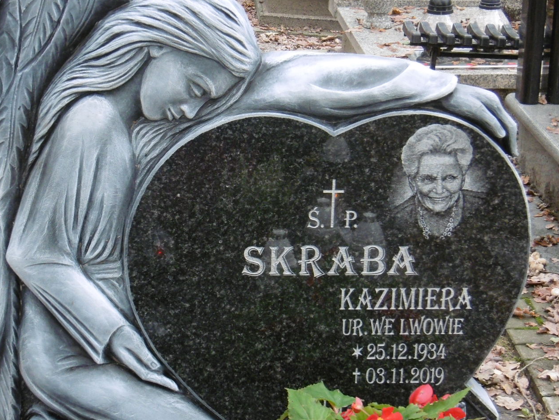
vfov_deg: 17.8
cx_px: 231
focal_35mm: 83
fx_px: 1341
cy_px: 218
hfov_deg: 23.5
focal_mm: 9.2
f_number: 4
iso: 200
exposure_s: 1/60
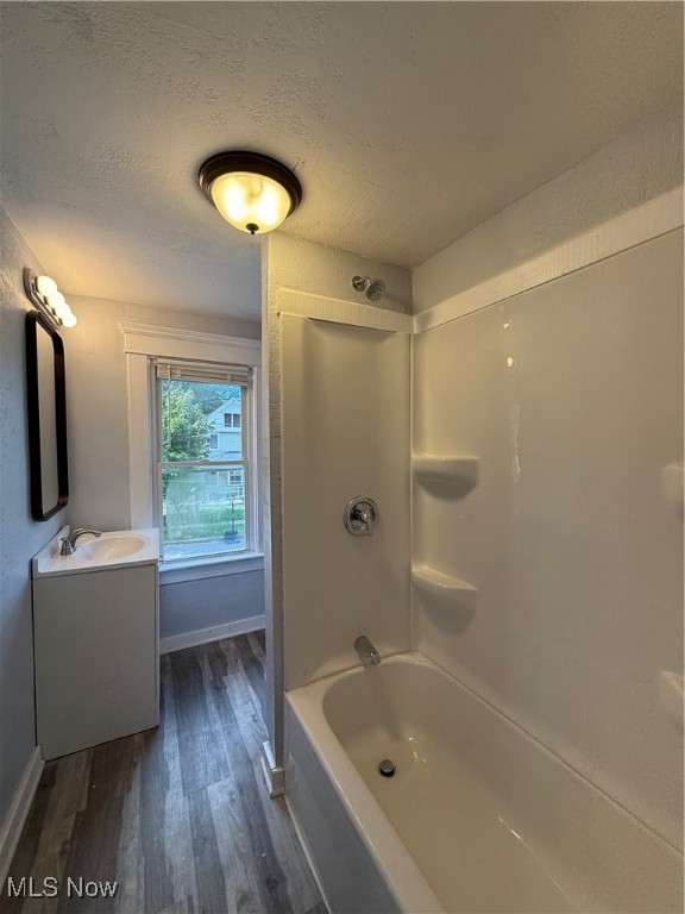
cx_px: 342
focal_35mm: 14
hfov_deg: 85.7
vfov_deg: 102.1
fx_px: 369
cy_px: 457
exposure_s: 1/120
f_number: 2.2
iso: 50
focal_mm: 2.22
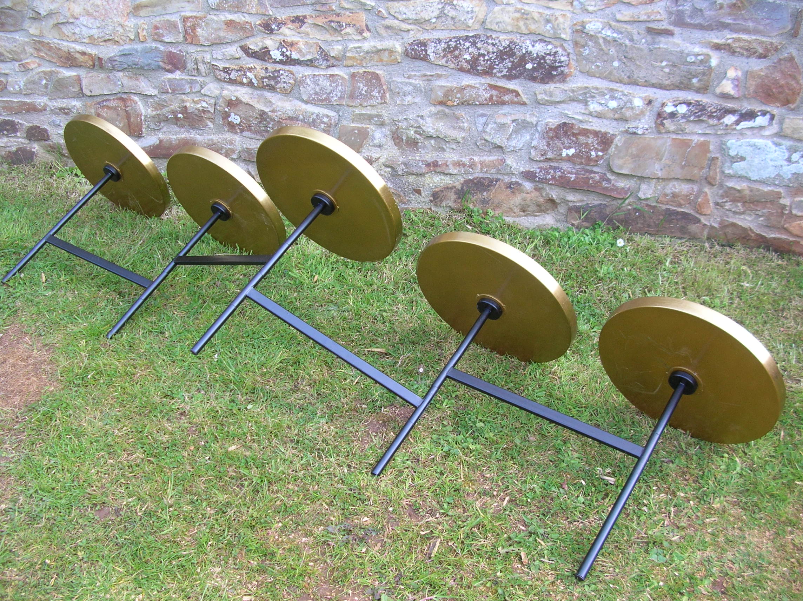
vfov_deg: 40.6
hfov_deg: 52.7
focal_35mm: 35
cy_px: 300
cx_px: 402
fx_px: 811
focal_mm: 5.8
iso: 50
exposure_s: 1/57.2
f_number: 2.8
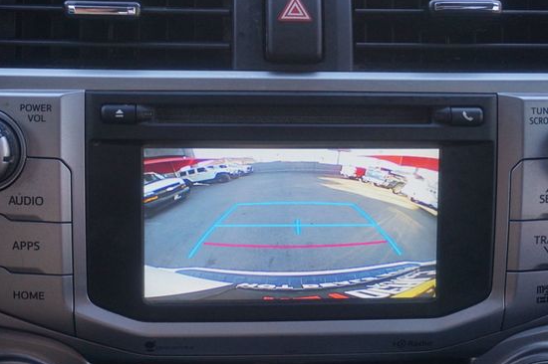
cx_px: 269
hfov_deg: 39.2
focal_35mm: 51
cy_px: 168
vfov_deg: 26.7
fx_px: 769
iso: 800
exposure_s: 1/160
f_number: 4.5
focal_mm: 29
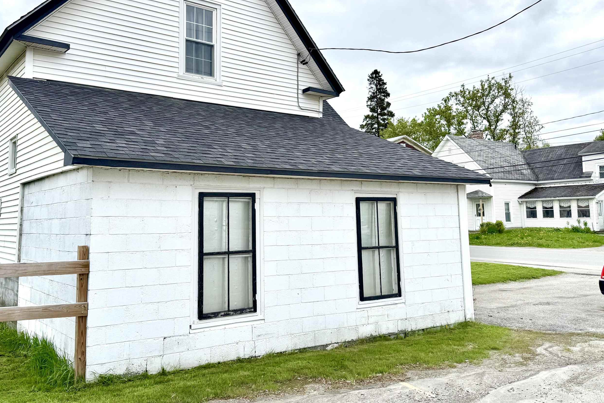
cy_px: 164
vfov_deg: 42.2
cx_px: 265
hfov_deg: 60.1
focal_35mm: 31
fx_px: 520
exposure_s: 1/5348
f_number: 1.78
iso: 80
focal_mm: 6.76
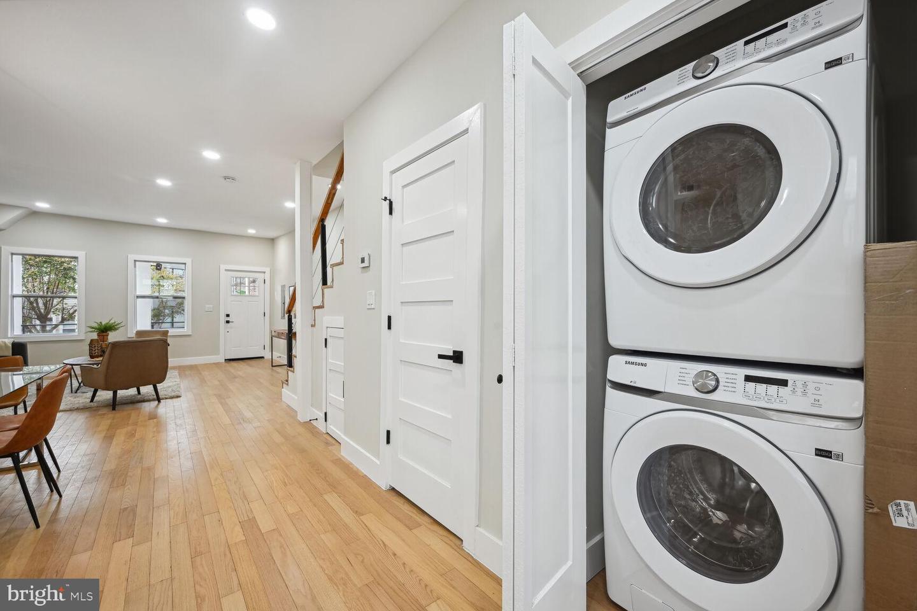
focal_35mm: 14
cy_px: 306
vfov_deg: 81.2
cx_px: 458
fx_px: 357
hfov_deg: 104.3
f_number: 9
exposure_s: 1/13
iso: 200
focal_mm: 14
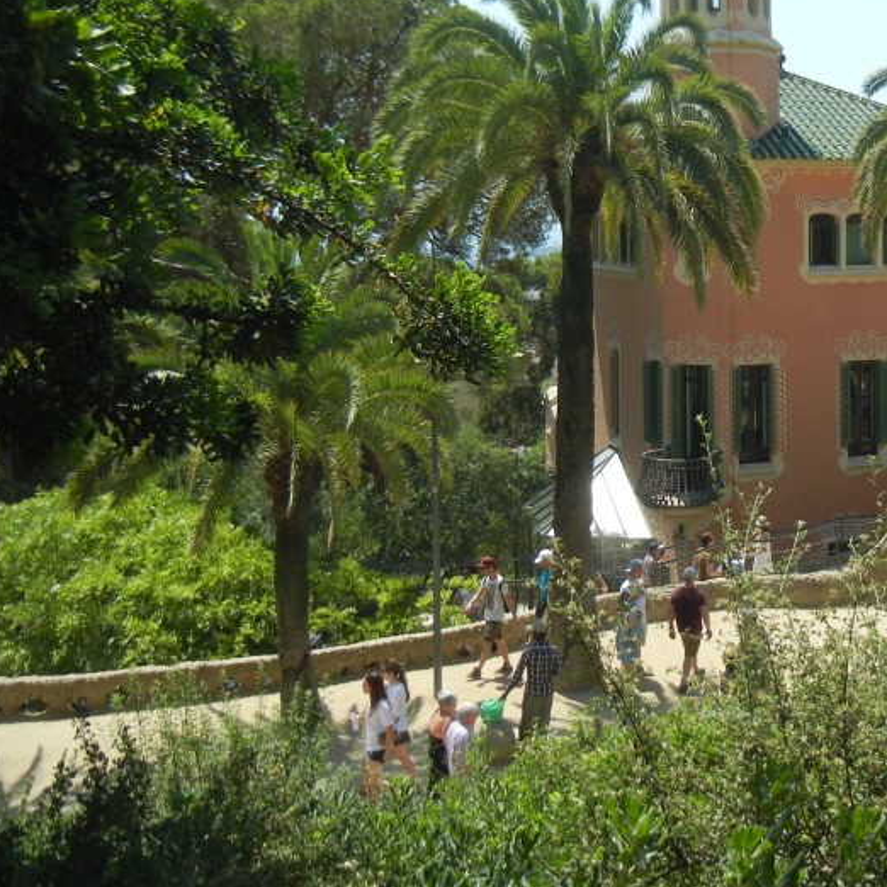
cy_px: 275
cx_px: 780
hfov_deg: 31.4
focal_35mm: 52
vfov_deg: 32.4
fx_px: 1507
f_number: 7
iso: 160
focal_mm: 5.4
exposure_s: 1/282
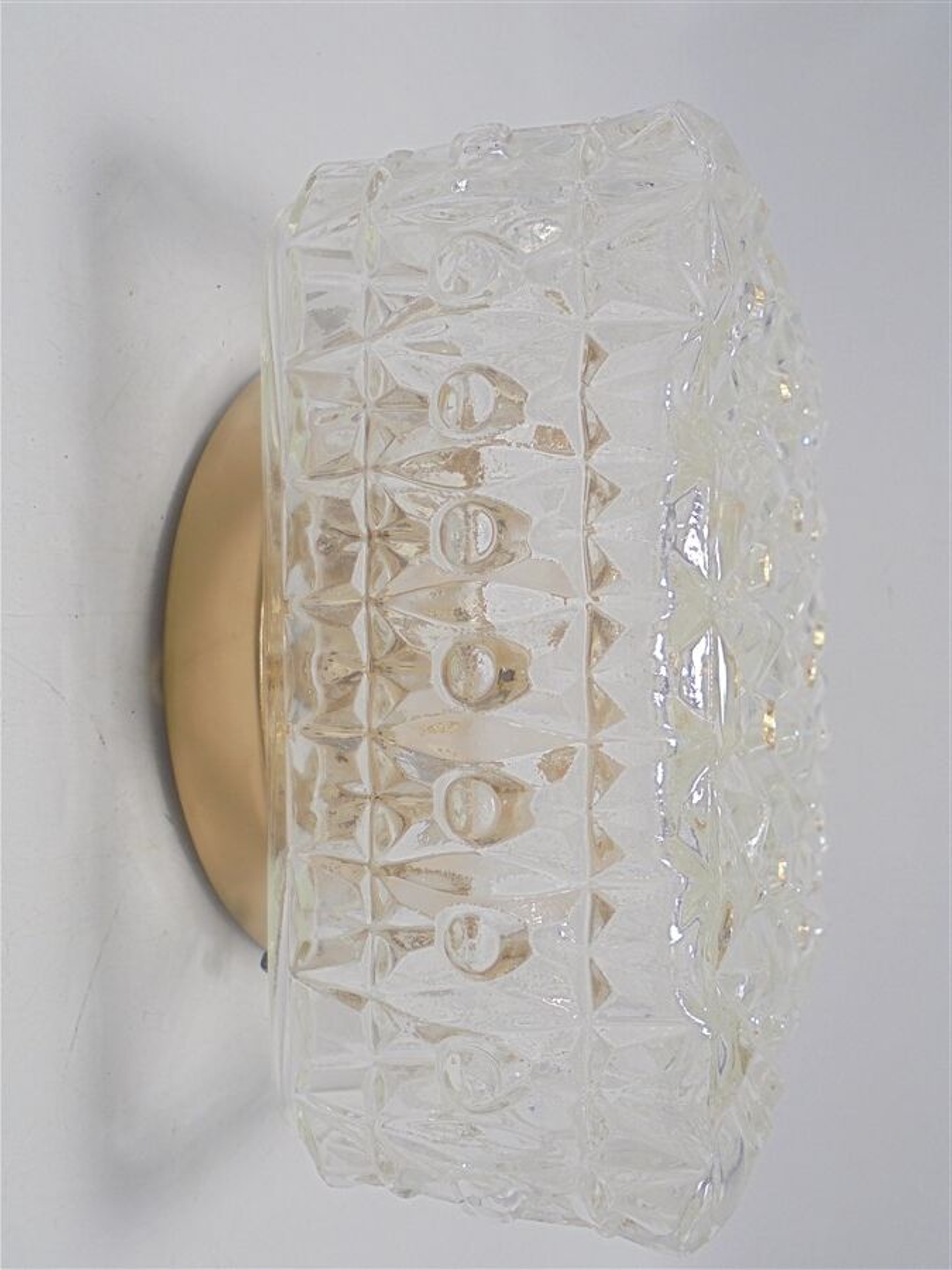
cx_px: 476
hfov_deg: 48.2
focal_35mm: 29
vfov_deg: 61.7
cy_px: 635
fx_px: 1063
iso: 100
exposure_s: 1/100
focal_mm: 5.3
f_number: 3.7
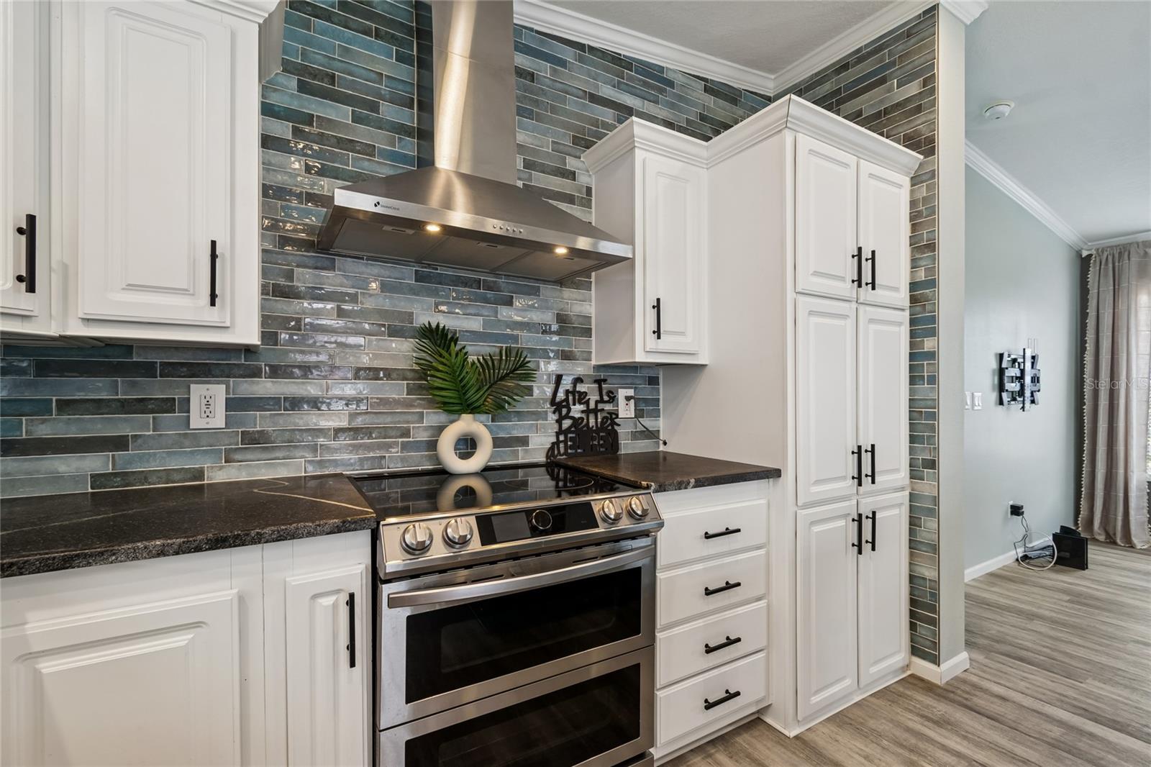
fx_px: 479
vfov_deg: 77.3
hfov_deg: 100.4
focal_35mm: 15
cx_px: 576
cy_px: 384
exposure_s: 1/30
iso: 100
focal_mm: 10
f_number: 7.1
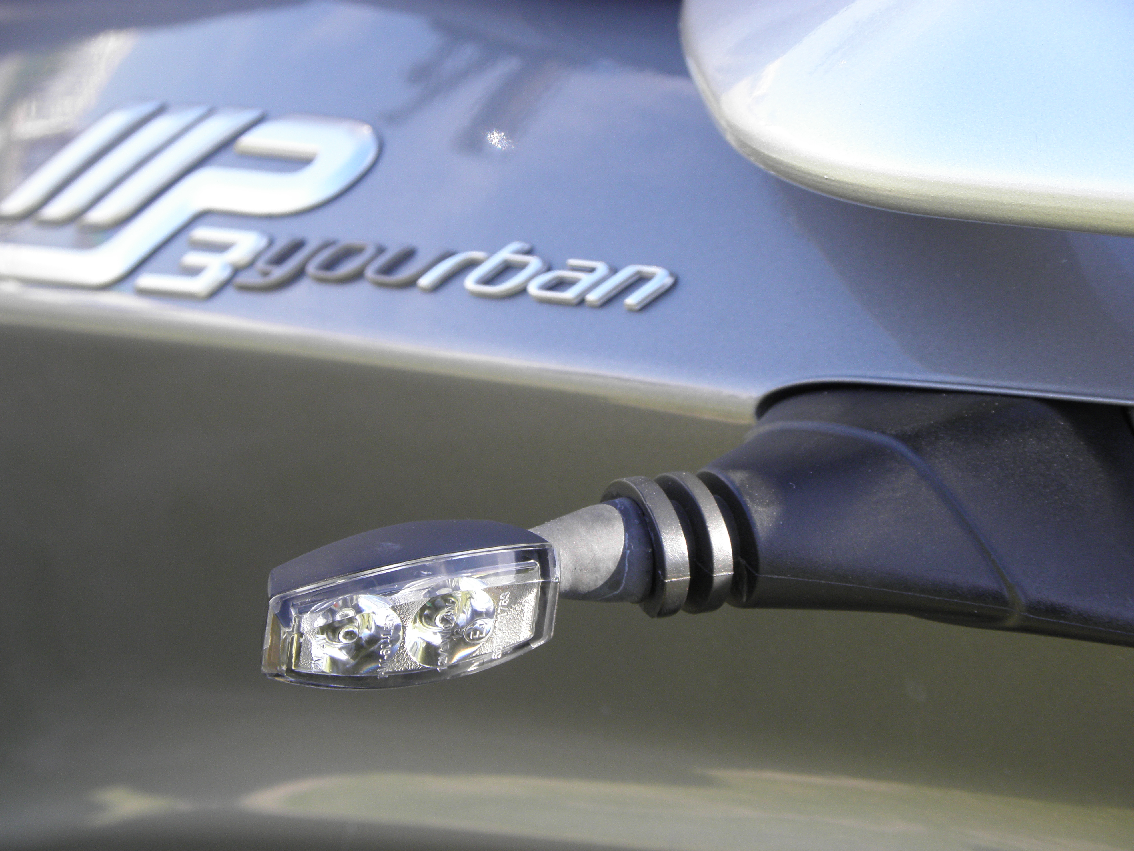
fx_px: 6912
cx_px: 567
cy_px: 426
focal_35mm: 211
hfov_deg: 9.4
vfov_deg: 7.0
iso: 125
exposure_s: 1/100
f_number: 4.5
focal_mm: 37.67
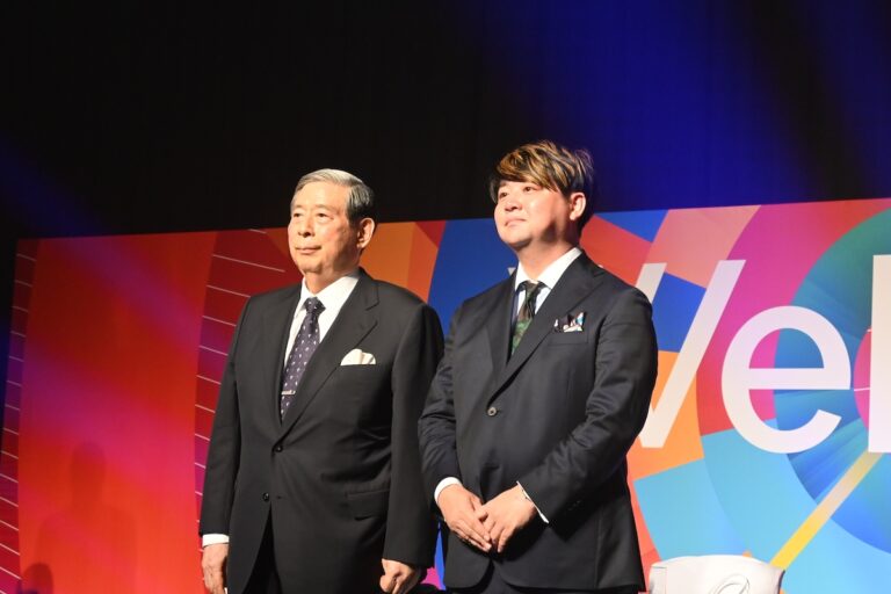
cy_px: 297
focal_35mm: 75
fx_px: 1856
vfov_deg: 18.2
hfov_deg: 27.0
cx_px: 446
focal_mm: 50
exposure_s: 1/125
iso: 2200
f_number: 6.3
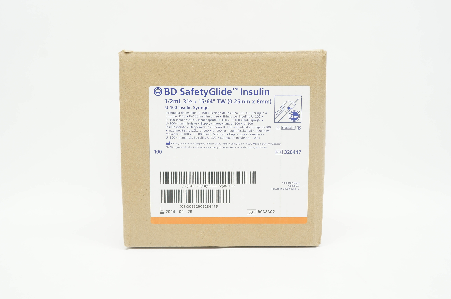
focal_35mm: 40
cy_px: 150
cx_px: 226
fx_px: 507
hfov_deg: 48.0
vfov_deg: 32.9
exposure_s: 1/15
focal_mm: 27
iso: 400
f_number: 9
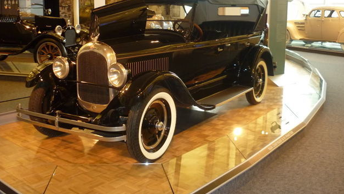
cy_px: 63
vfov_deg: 29.5
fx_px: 365
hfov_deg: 50.5
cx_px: 171
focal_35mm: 40
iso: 320
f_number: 2.9
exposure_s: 1/30
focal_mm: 5.9
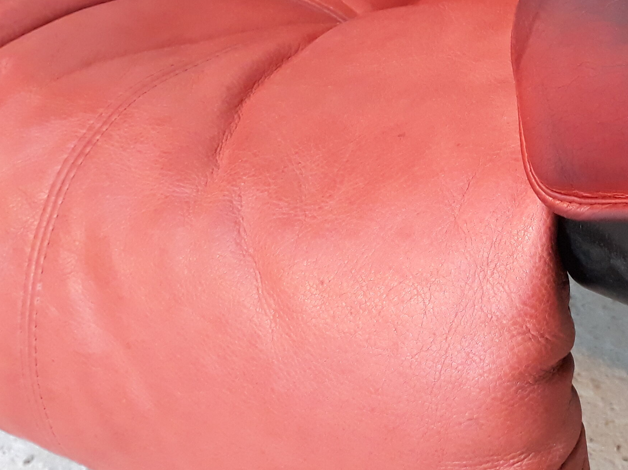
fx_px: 1161
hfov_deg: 29.0
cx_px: 575
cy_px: 31
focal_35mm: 64
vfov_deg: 22.3
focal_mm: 3.71
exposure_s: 1/50
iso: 250
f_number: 1.7
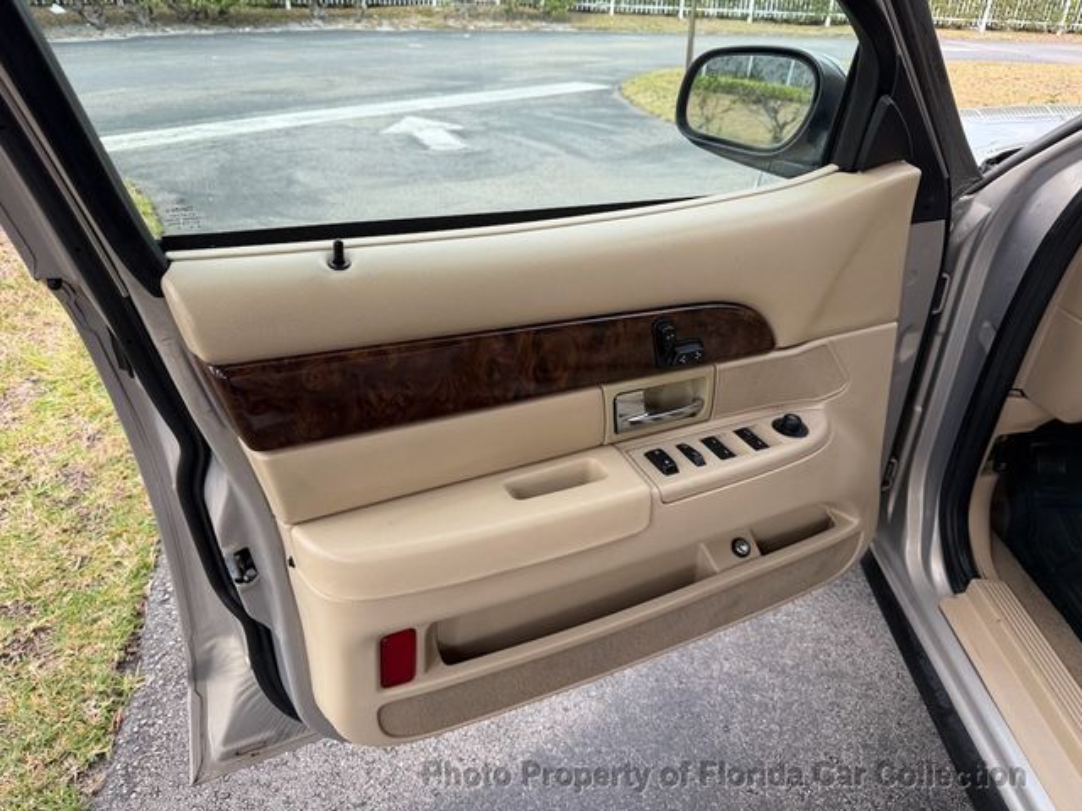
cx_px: 541
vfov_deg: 56.8
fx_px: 750
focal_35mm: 24
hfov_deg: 71.6
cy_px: 406
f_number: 1.78
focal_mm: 6.76
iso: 80
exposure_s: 1/589
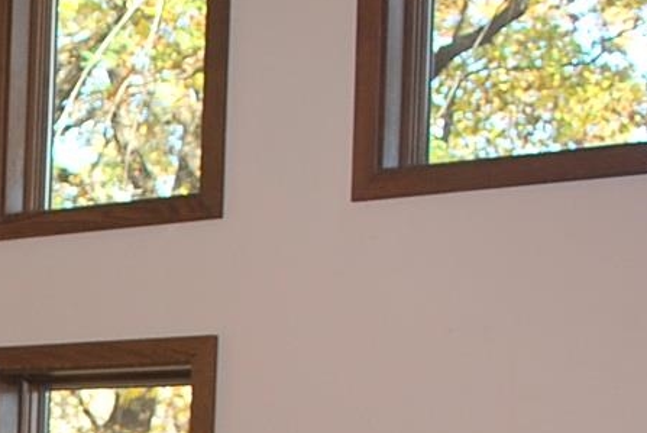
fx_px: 2105
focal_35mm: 117
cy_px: 697
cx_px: -397
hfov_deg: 15.7
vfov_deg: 11.2
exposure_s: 1/60
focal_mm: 18
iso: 200
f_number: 3.5
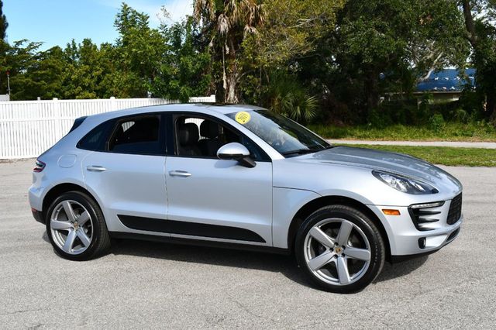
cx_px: 248
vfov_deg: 33.4
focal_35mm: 40
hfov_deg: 48.5
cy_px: 165
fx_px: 551
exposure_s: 1/250
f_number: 8
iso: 110
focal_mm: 27
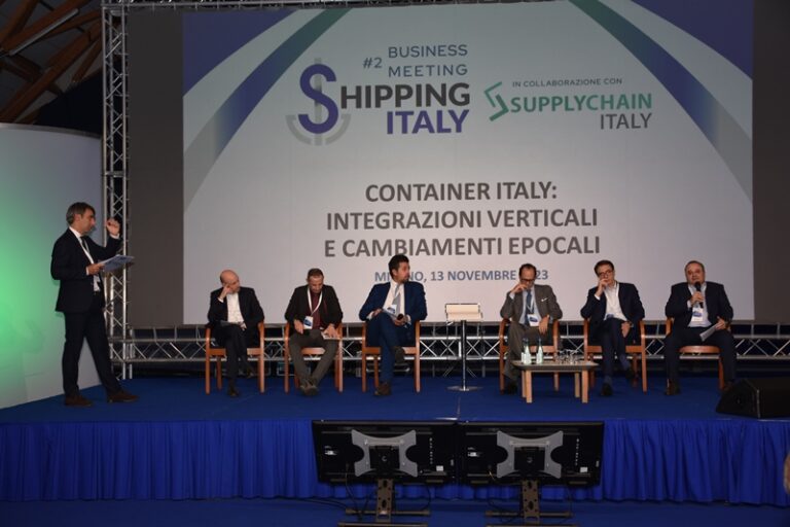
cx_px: 395
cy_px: 264
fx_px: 987
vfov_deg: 29.9
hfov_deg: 43.6
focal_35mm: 45
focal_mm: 30
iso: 280
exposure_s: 1/60
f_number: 4
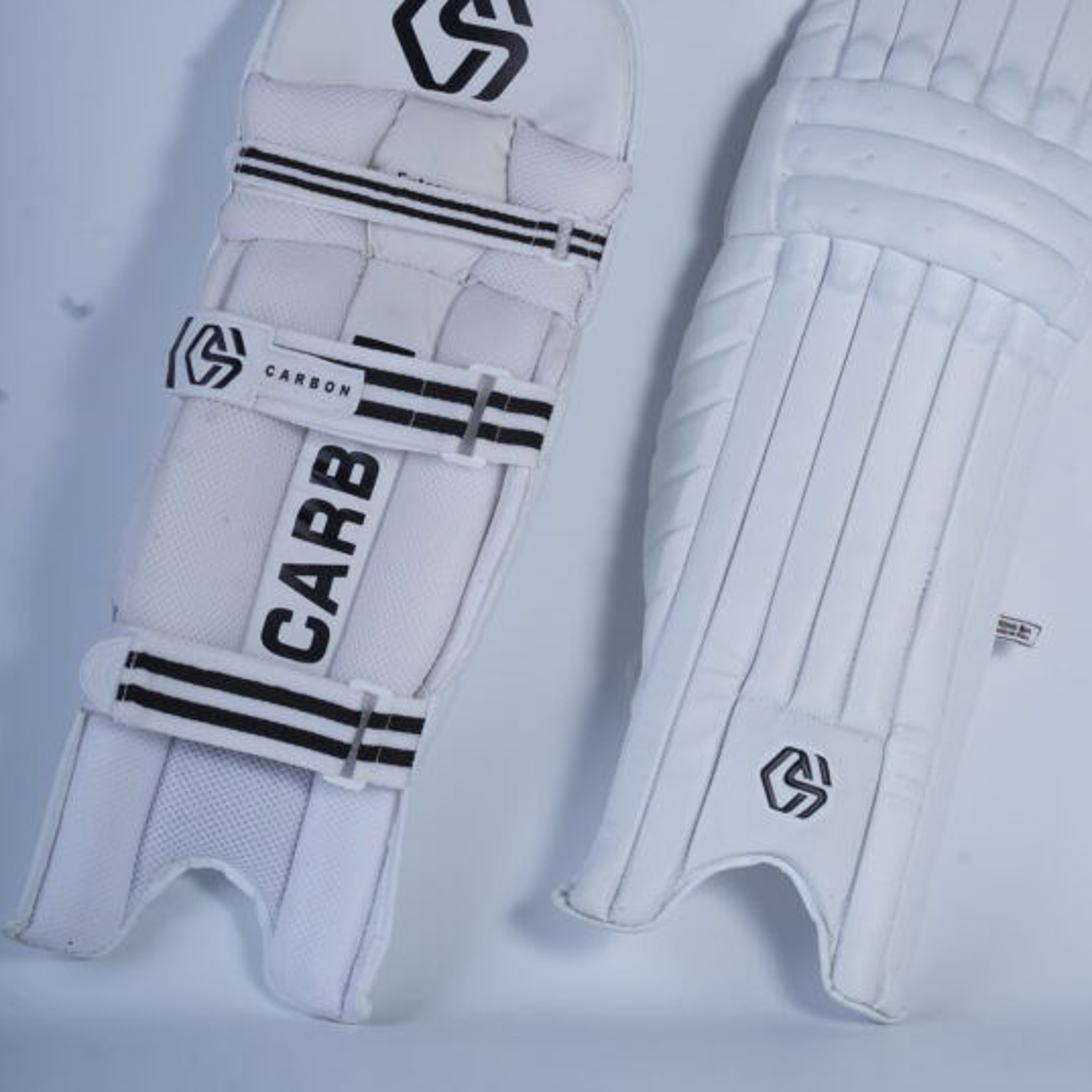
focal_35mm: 121
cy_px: 291
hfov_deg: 14.4
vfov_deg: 14.4
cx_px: 608
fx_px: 4319
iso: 100
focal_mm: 85
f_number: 10
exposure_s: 1/160
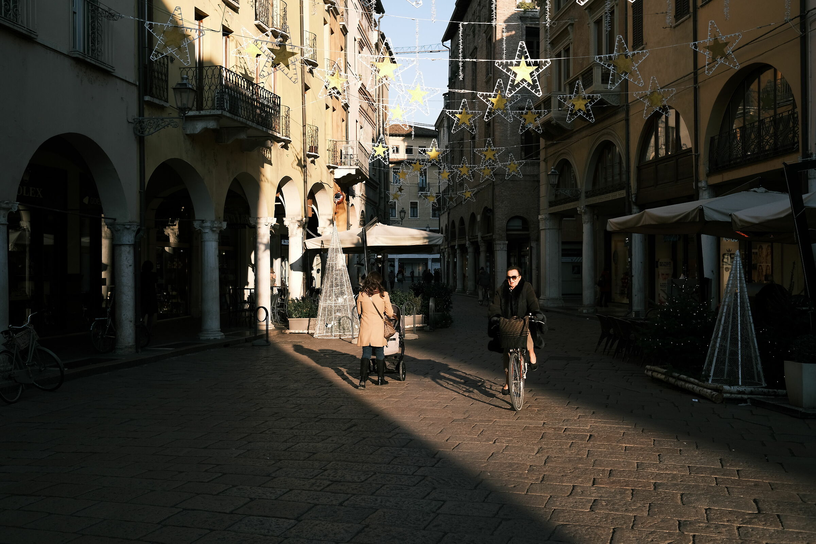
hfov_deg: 54.4
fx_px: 793
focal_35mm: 35
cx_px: 408
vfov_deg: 37.9
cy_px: 272
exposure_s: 1/1900
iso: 400
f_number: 3.6
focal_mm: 23
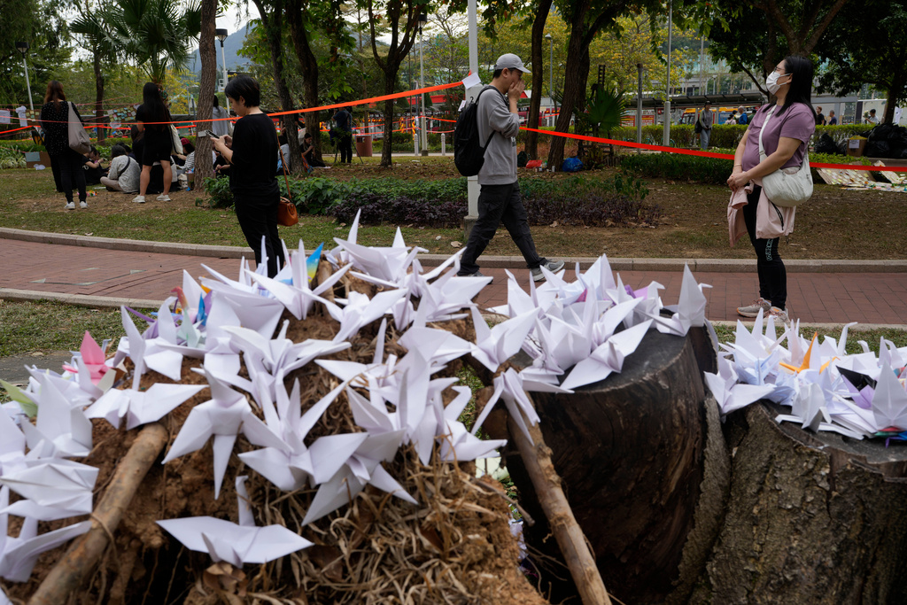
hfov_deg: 63.7
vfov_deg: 45.0
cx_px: 454
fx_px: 731
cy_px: 302
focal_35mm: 29
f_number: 8
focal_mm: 29
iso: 160
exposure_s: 1/320
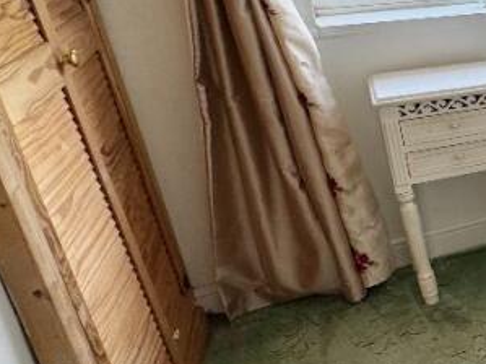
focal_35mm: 48
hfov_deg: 25.3
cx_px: 790
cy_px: 127
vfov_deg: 30.1
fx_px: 674
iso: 40
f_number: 2.2
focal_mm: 2.22
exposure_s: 1/123
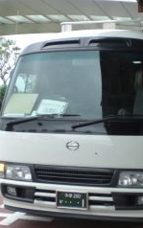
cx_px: 83
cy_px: 115
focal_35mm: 61
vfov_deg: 33.5
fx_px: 380
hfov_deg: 21.3
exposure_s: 1/100
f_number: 3.1
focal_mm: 6.3
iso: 200
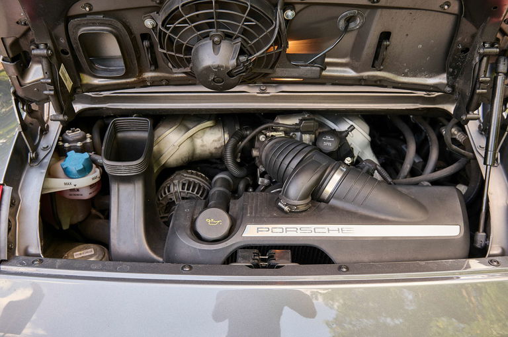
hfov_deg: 58.8
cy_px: 168
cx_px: 254
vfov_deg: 41.0
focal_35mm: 32
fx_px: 451
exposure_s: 1/100
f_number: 6.3
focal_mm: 32
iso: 1000
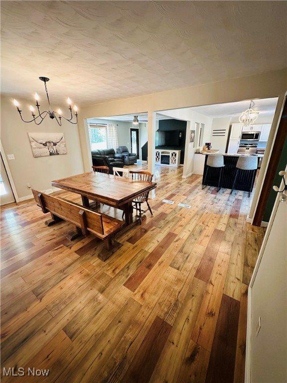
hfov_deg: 85.7
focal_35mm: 14
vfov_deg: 102.1
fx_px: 155
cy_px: 192
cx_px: 144
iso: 400
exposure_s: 1/60
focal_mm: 2.22
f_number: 2.2
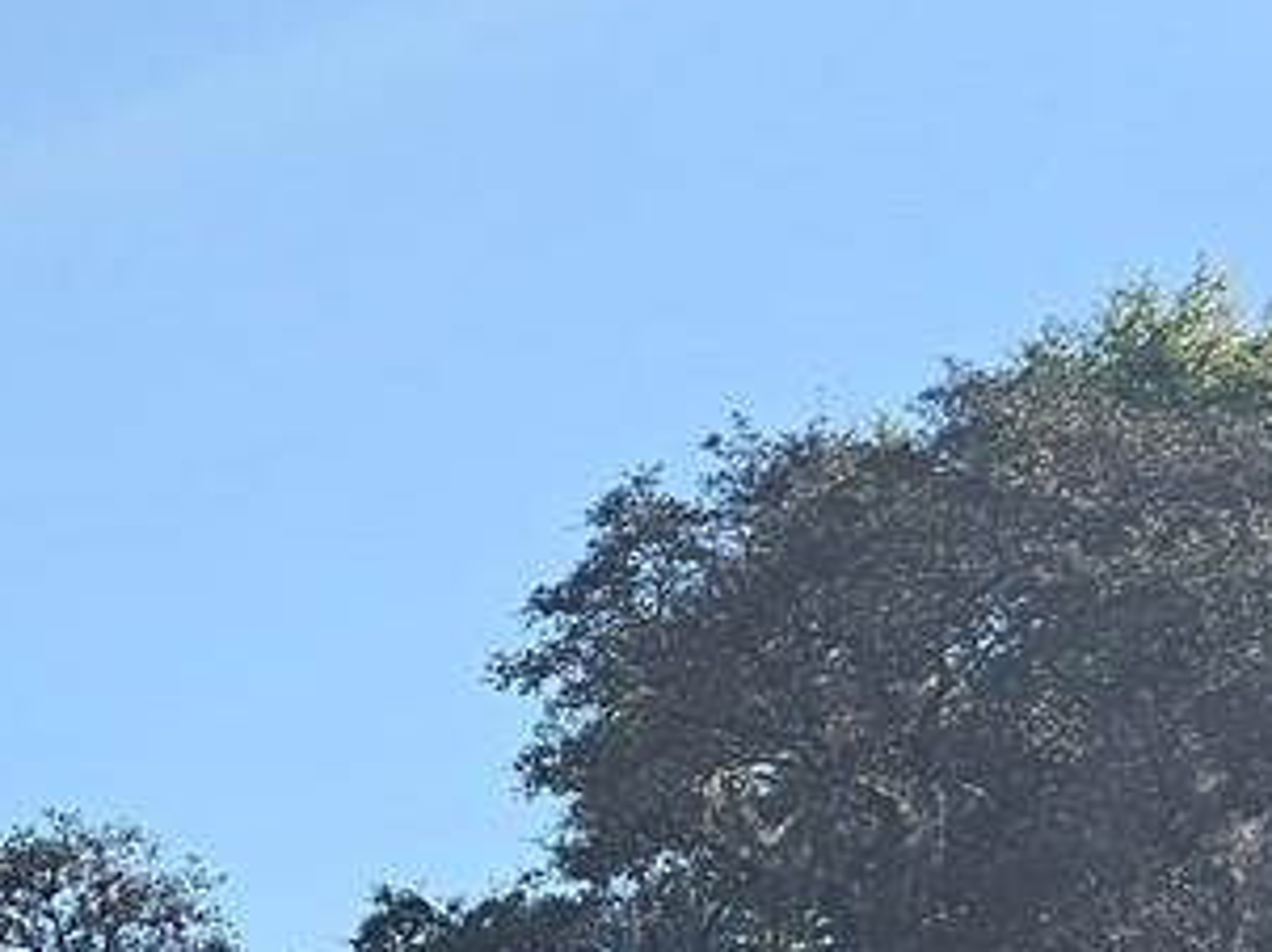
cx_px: -897
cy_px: 1807
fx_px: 4479
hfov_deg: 14.5
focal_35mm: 122
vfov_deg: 11.2
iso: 10
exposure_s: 1/738
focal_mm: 6.3
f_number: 1.7
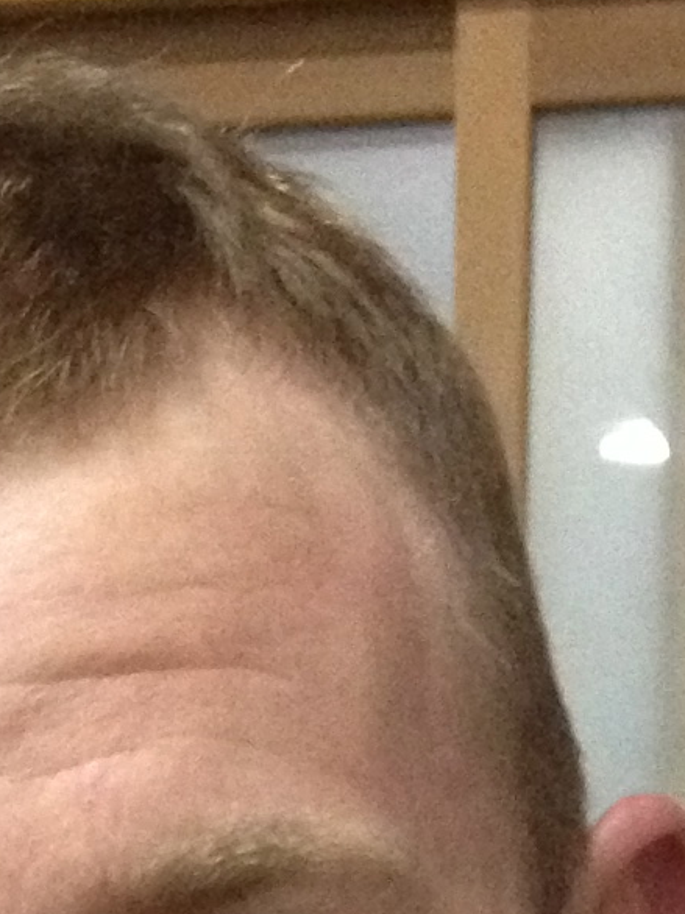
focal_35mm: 195
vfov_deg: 8.8
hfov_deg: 7.6
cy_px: 2472
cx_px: 58
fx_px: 5149
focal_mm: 4.28
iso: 400
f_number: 2.4
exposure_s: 1/17
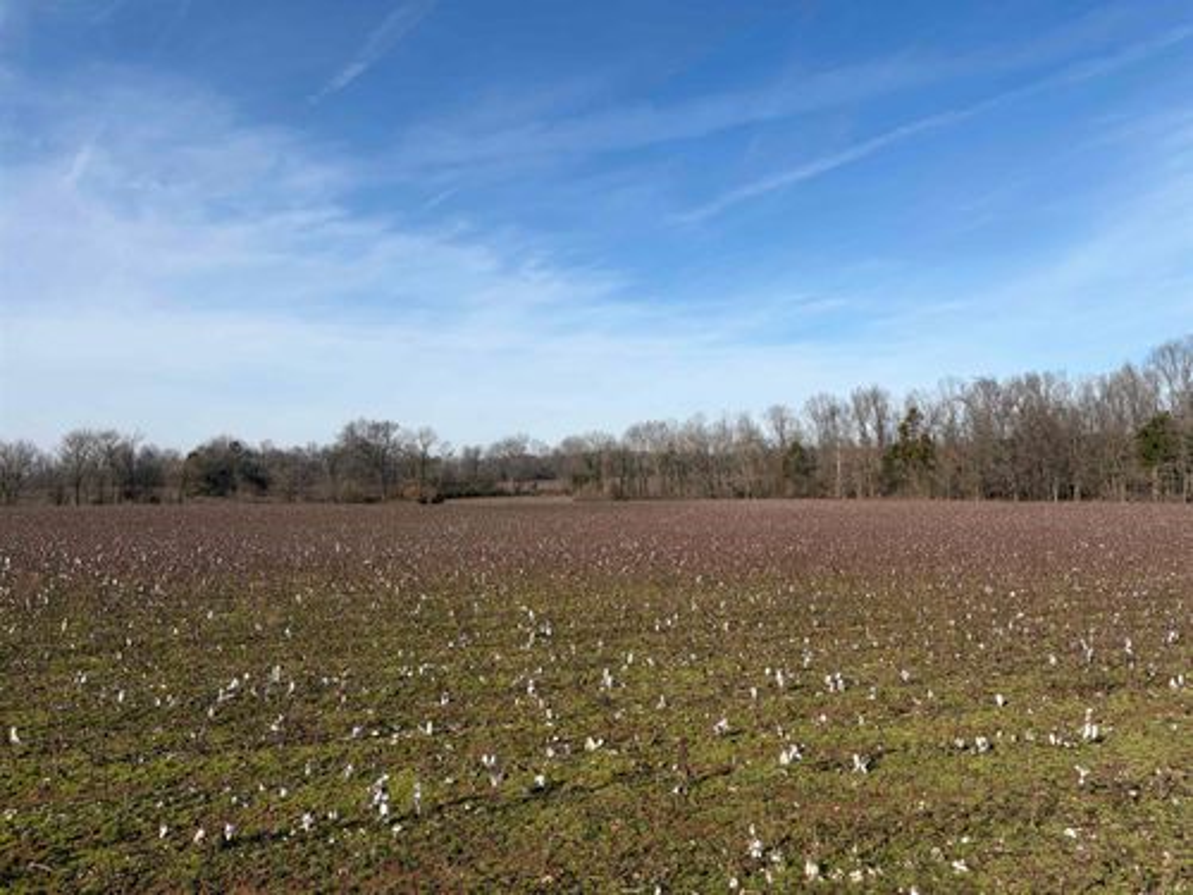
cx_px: 596
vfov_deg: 53.1
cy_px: 448
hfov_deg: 67.3
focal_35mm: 26
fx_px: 896
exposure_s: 1/4608
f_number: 1.6
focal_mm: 5.96
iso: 50
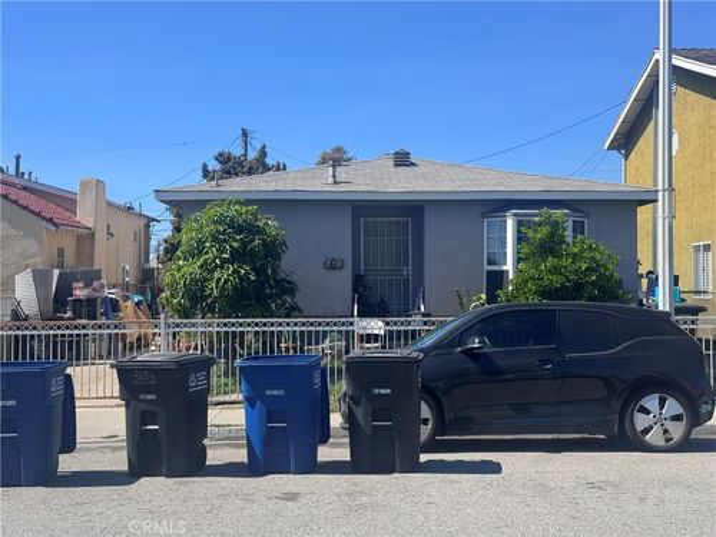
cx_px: 358
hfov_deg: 39.7
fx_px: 993
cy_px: 268
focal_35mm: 48
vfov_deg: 30.3
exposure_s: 1/4049
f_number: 1.78
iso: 64
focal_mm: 6.76
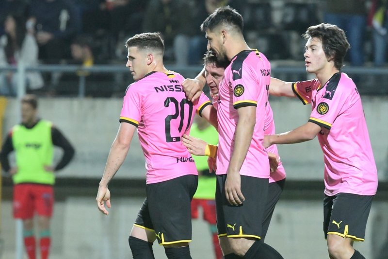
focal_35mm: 600
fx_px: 6465
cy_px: 130
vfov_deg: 2.3
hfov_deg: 3.4
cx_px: 194
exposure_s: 1/640
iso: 18000
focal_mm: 400
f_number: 5.6
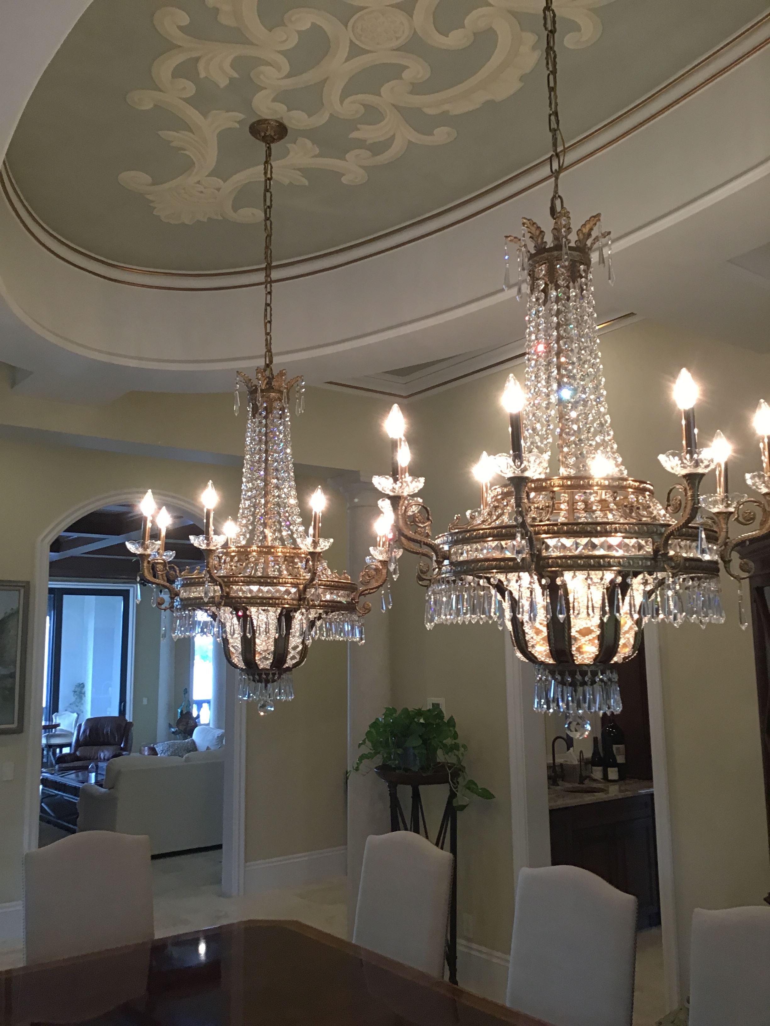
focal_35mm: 31
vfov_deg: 58.4
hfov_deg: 45.4
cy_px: 513
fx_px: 919
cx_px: 385
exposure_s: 1/30
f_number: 2.4
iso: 64
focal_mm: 3.3
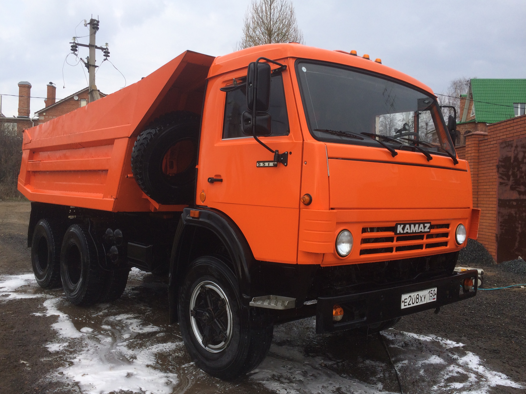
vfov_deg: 44.2
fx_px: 486
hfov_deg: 56.8
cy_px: 193
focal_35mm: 32
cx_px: 251
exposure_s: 1/1026
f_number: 2.2
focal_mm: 4.12
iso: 32
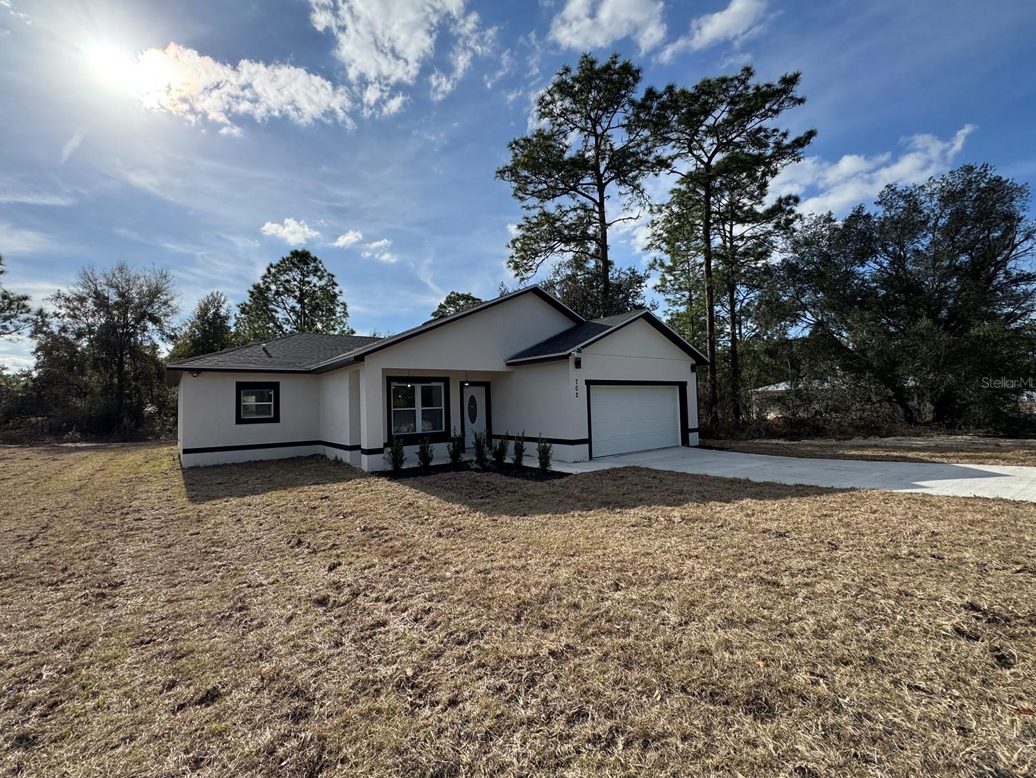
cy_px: 382
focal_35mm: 15
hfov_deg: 98.1
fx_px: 449
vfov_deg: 81.7
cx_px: 492
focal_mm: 2.22
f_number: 2.2
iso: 50
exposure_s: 1/2208
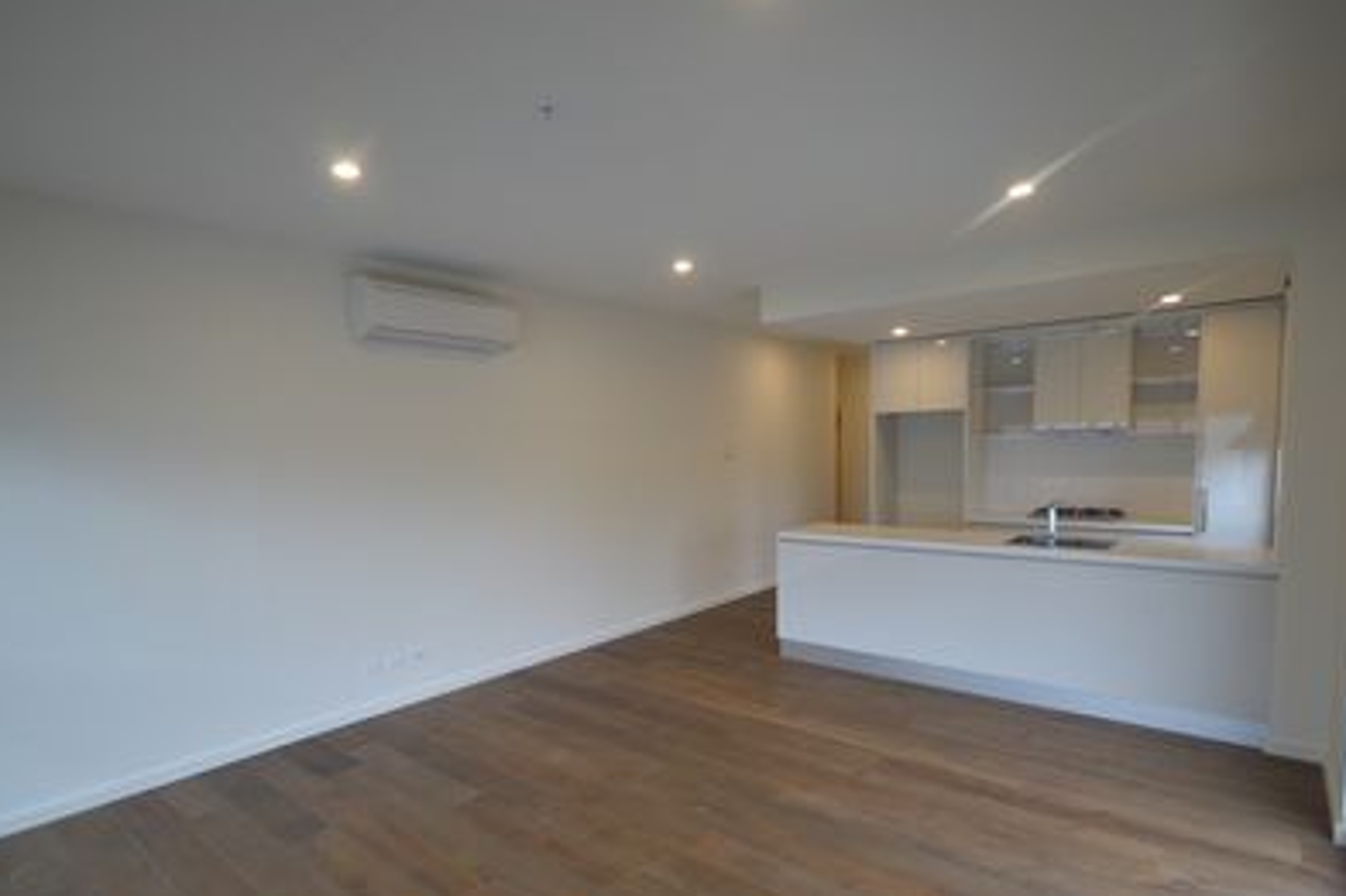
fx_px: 673
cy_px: 493
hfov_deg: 89.9
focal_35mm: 18
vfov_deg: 67.2
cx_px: 625
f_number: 4
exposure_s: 1/60
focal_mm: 10
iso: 400
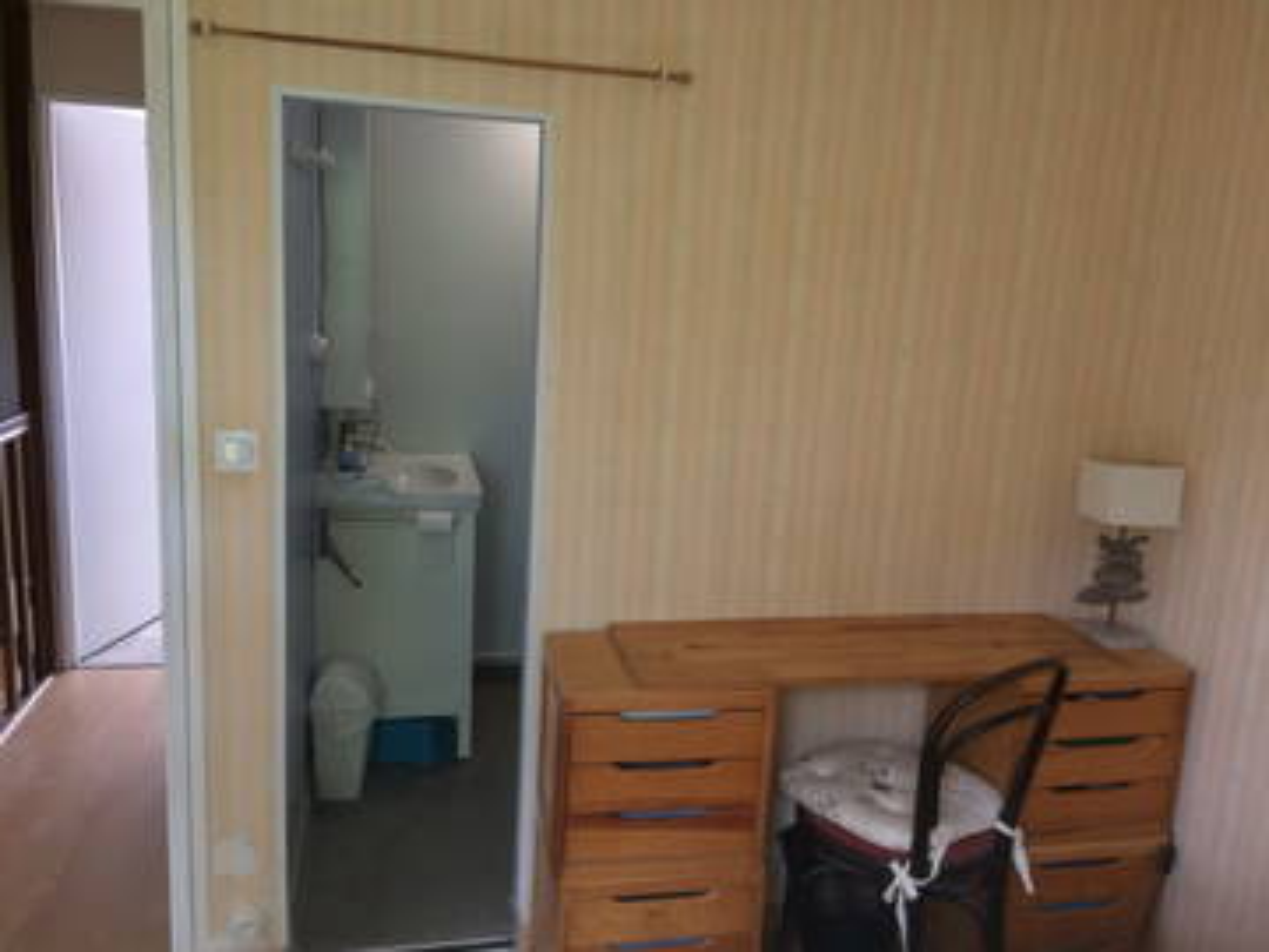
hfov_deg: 61.7
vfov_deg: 48.2
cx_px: 634
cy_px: 476
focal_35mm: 29
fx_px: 1063
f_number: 2.2
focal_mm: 4.15
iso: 125
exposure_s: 1/33
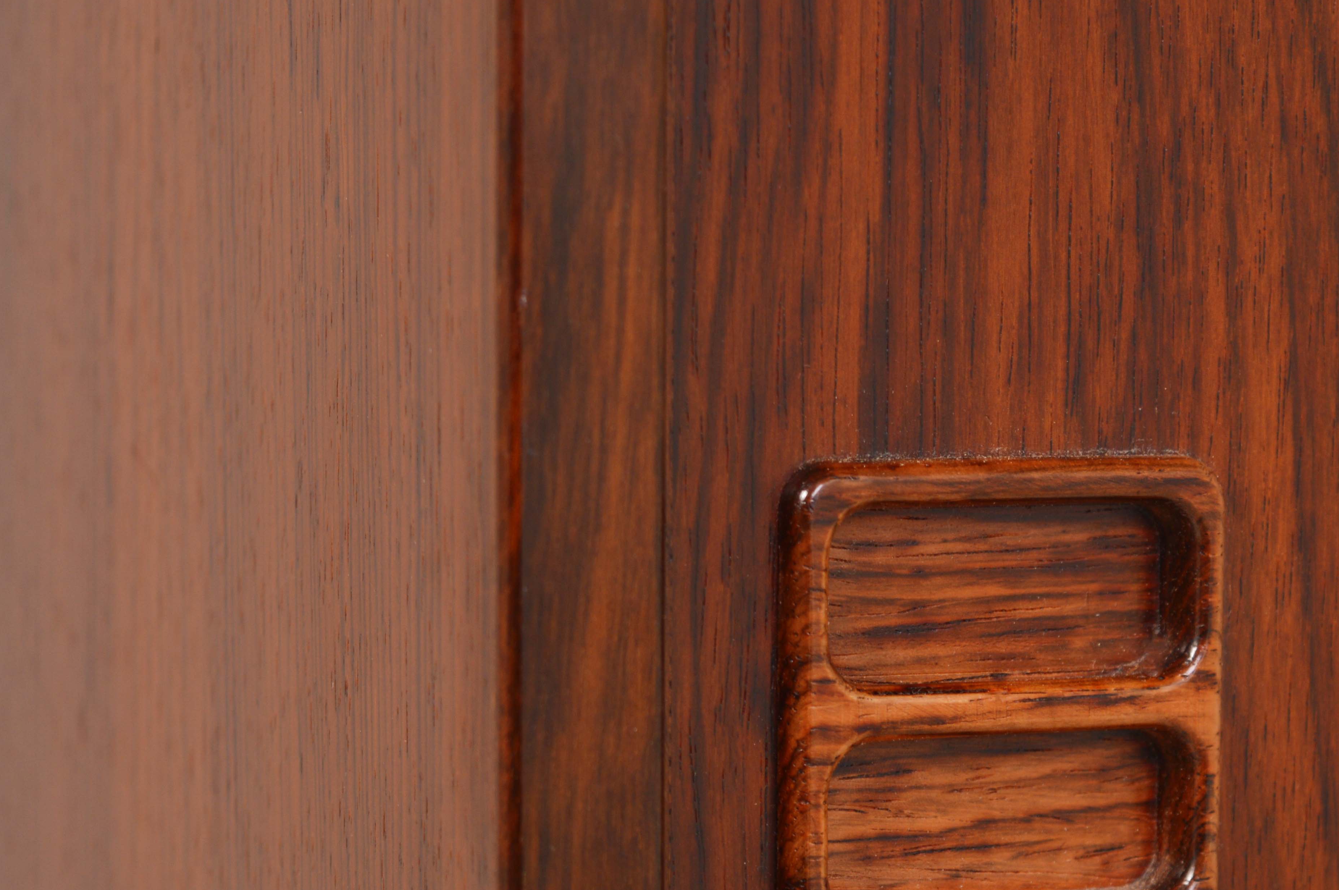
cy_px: 675
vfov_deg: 11.2
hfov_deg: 16.7
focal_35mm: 122
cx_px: 1059
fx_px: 4534
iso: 100
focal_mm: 50
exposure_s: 1/125
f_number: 5.6
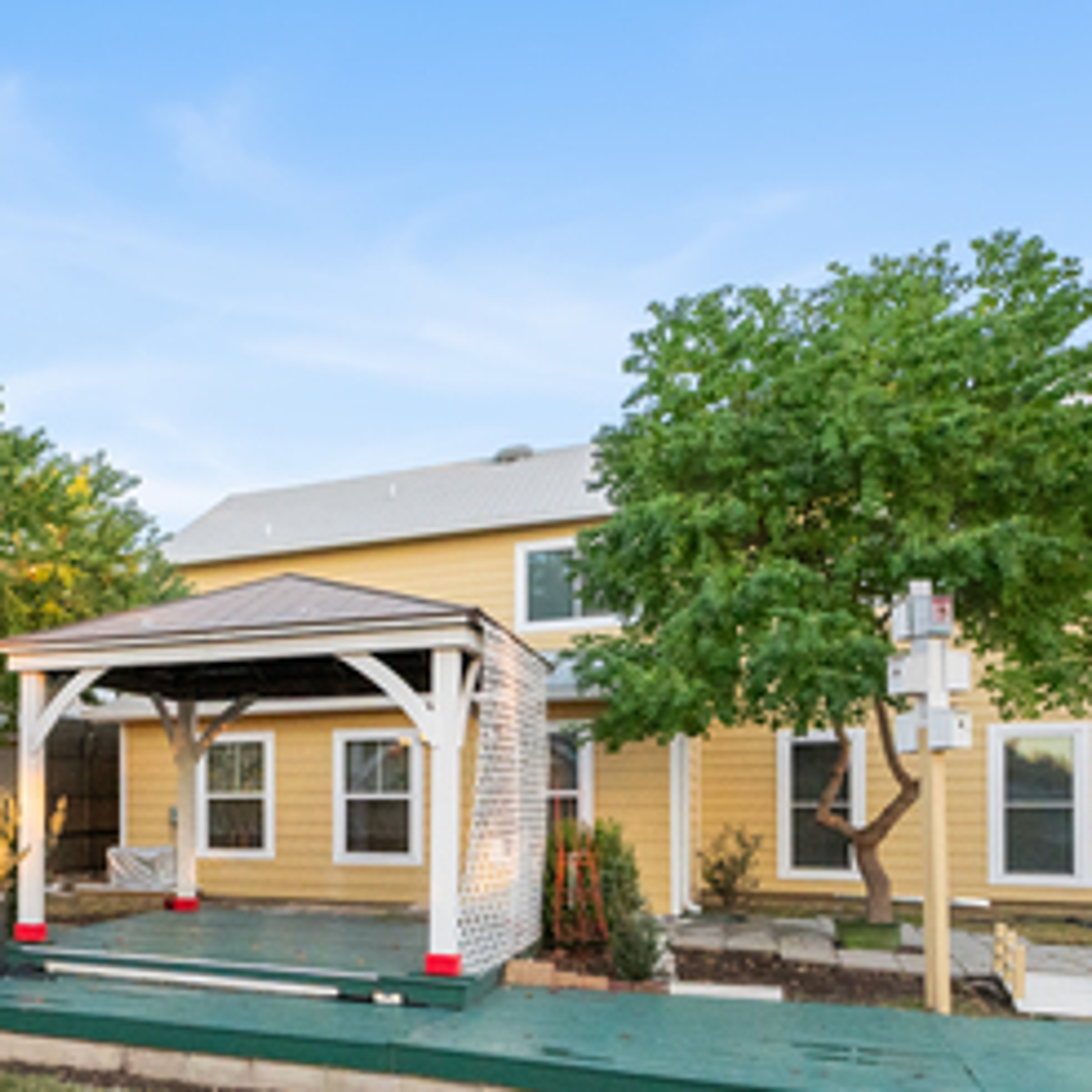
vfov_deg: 52.5
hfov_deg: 45.5
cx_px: 36
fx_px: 1106
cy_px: 590
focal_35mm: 31
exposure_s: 1/3200
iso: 2500
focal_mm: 14
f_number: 4
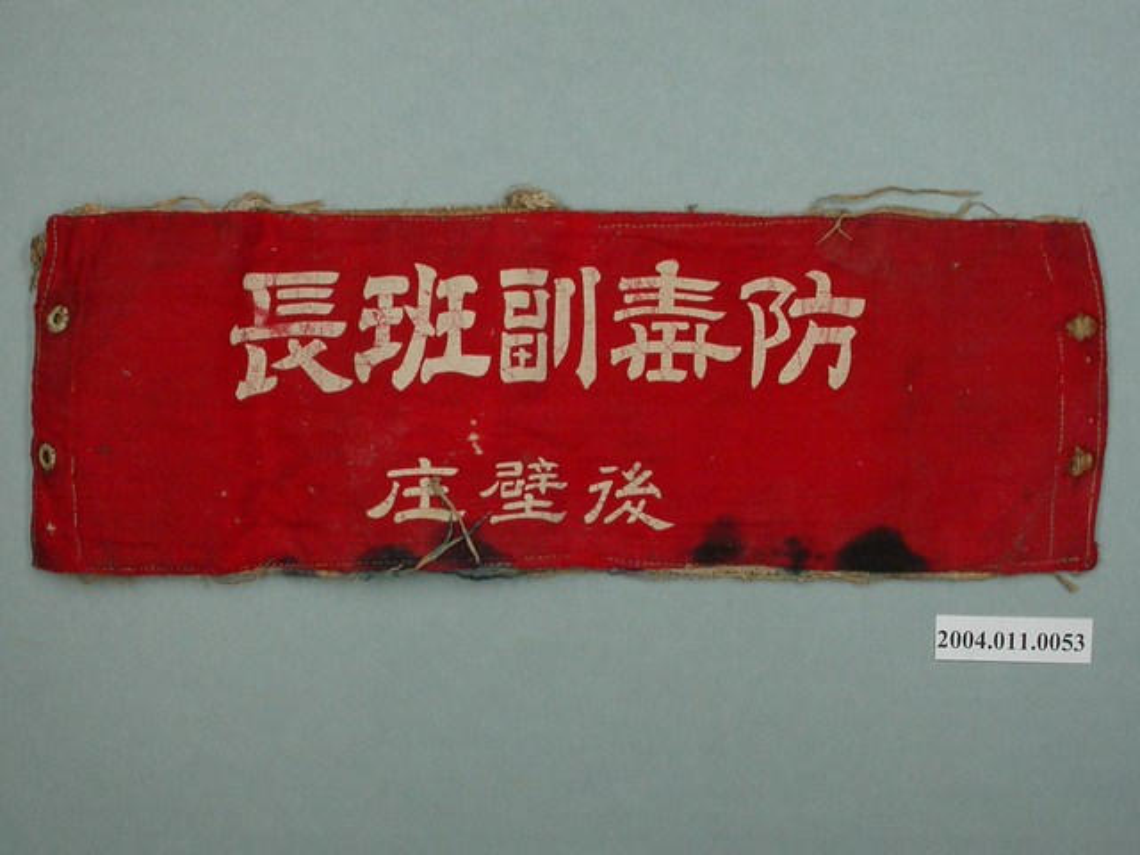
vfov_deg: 28.6
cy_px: 428
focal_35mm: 51
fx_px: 1680
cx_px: 570
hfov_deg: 37.5
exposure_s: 1/30
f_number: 4.7
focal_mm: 10.7
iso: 100
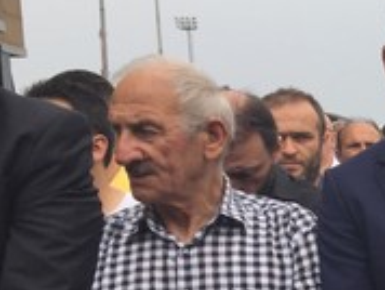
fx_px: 1214
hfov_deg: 15.2
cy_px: 329
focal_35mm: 109
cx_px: 720
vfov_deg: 13.3
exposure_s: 1/302
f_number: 2.2
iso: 32
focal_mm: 4.15
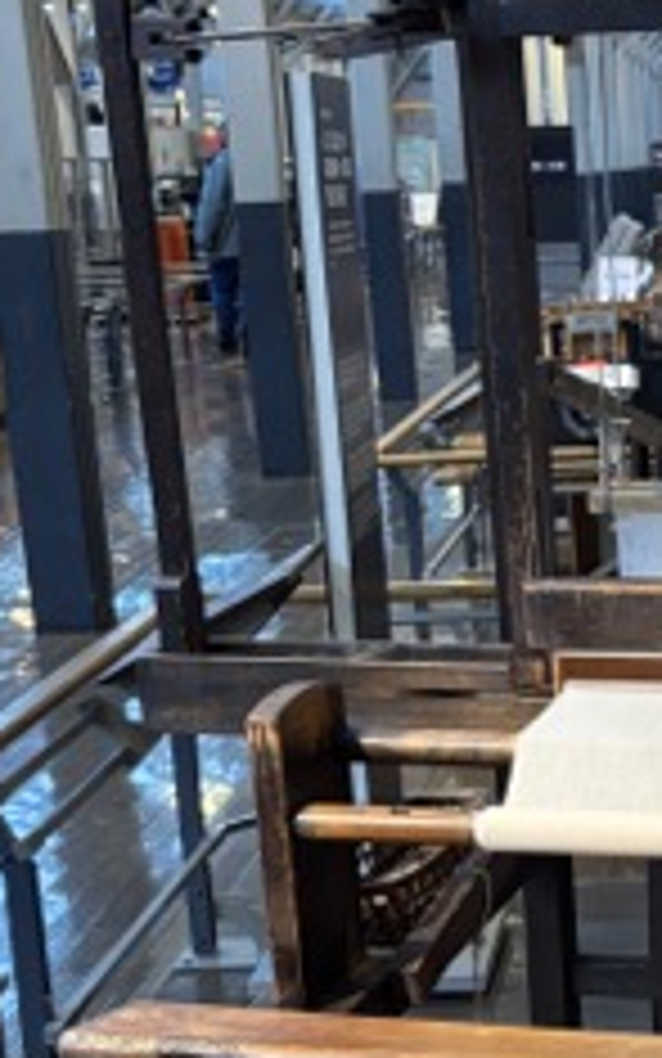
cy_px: 738
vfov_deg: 27.3
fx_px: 2164
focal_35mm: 75
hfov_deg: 16.7
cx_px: 788
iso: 400
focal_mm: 5.96
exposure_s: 1/60
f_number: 1.6
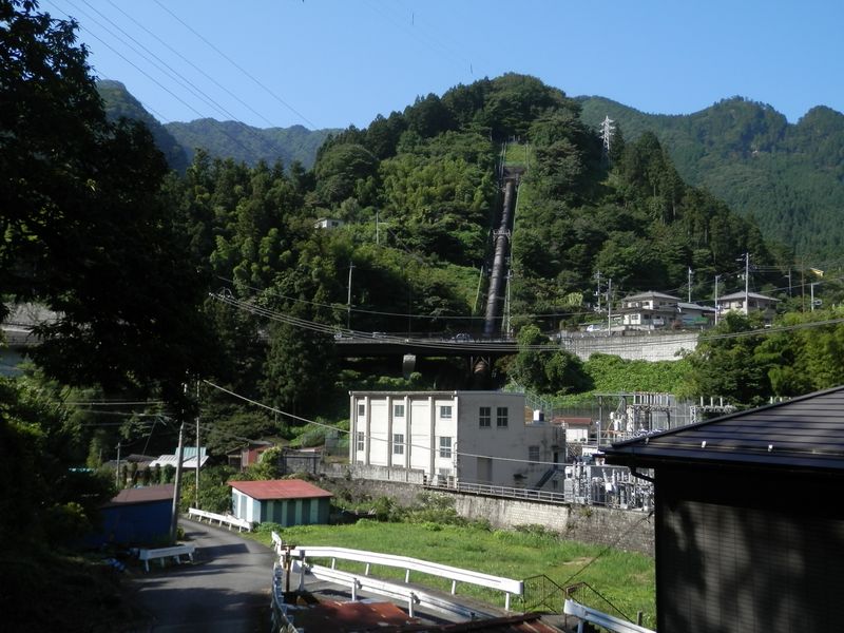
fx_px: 805
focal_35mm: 33
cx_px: 422
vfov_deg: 42.9
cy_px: 316
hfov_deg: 55.4
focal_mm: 6
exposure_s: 1/640
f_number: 3.4
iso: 80
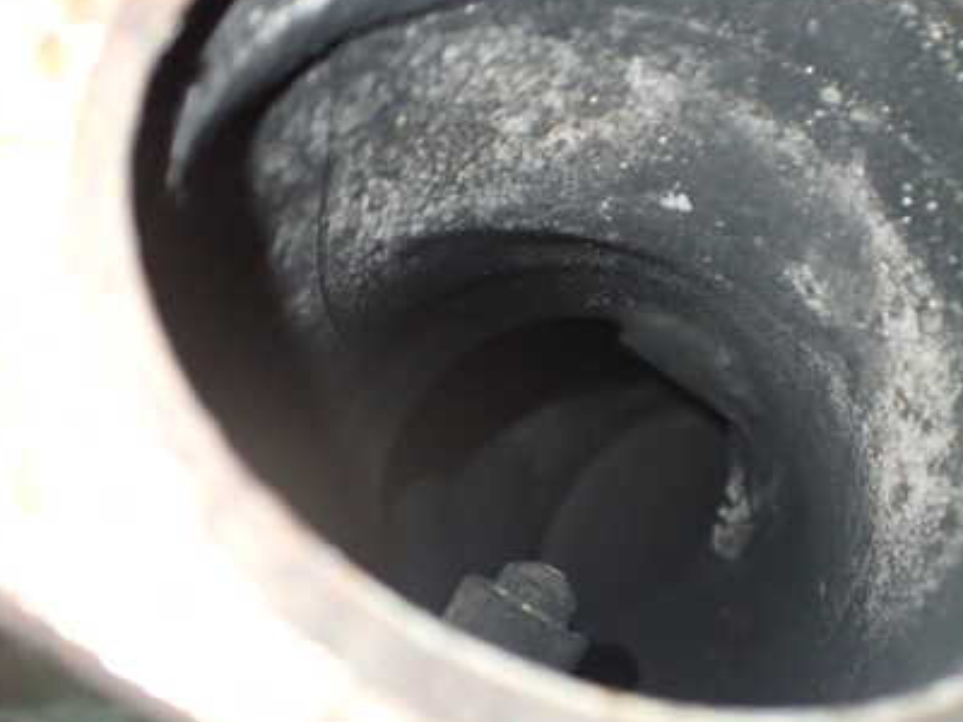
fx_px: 1252
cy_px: 469
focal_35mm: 45
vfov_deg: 32.0
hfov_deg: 41.4
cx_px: 667
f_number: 2.3
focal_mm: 5.4
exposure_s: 1/60
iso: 800
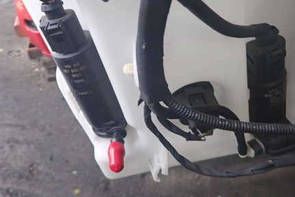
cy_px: 77
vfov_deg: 36.7
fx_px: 295
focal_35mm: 36
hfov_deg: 52.7
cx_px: 118
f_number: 2
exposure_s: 1/30
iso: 400
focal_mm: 4.5
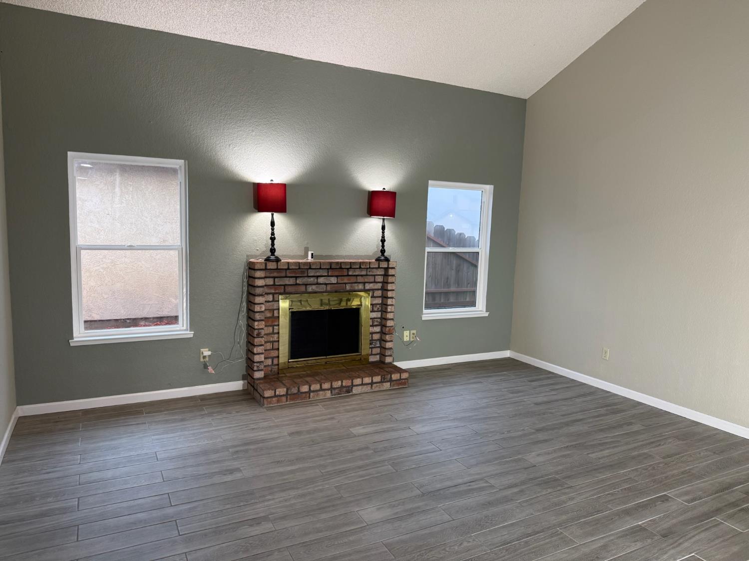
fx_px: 519
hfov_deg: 71.6
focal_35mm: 24
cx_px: 374
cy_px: 280
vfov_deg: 56.8
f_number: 1.78
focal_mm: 6.76
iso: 125
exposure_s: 1/60
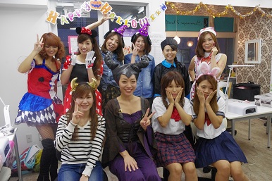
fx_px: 204
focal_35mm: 27
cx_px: 136
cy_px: 90
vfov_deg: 47.9
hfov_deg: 67.4
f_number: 6.7
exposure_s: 1/60
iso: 3200
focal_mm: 18
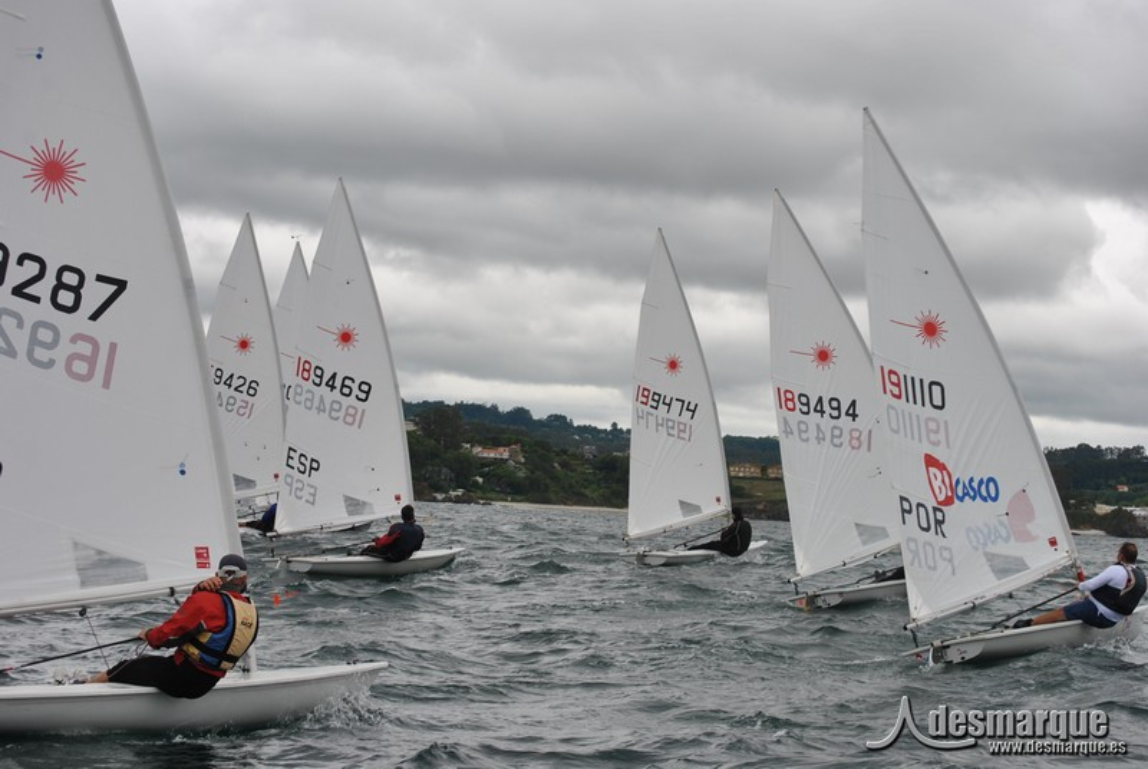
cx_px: 574
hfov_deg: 24.6
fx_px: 2635
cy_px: 384
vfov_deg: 16.6
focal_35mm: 82
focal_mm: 55
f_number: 7.1
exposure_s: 1/200
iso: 100
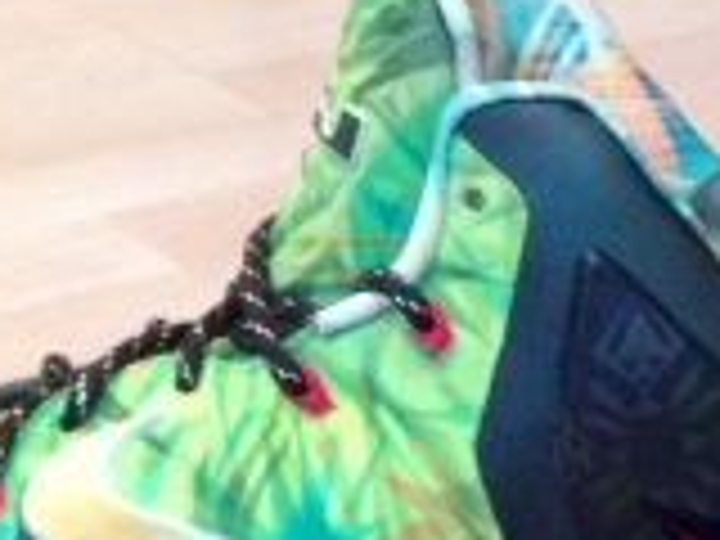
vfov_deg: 10.9
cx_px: 284
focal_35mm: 131
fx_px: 2725
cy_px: 806
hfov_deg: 15.0
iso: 320
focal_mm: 4.28
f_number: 2.4
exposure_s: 1/20
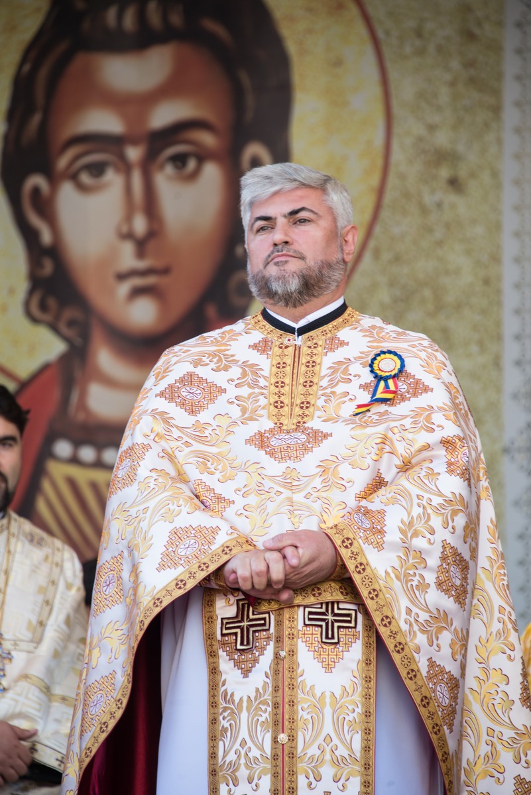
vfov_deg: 8.2
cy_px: 398
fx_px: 5526
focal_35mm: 250
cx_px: 266
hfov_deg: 5.5
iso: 400
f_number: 6.3
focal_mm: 250
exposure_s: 1/125
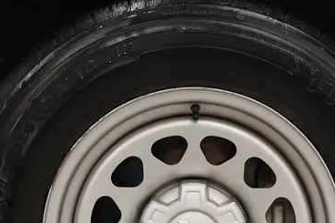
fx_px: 738
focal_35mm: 79
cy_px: 229
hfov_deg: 25.5
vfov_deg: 16.8
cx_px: 192
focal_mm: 19
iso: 800
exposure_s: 1/30
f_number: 3.5
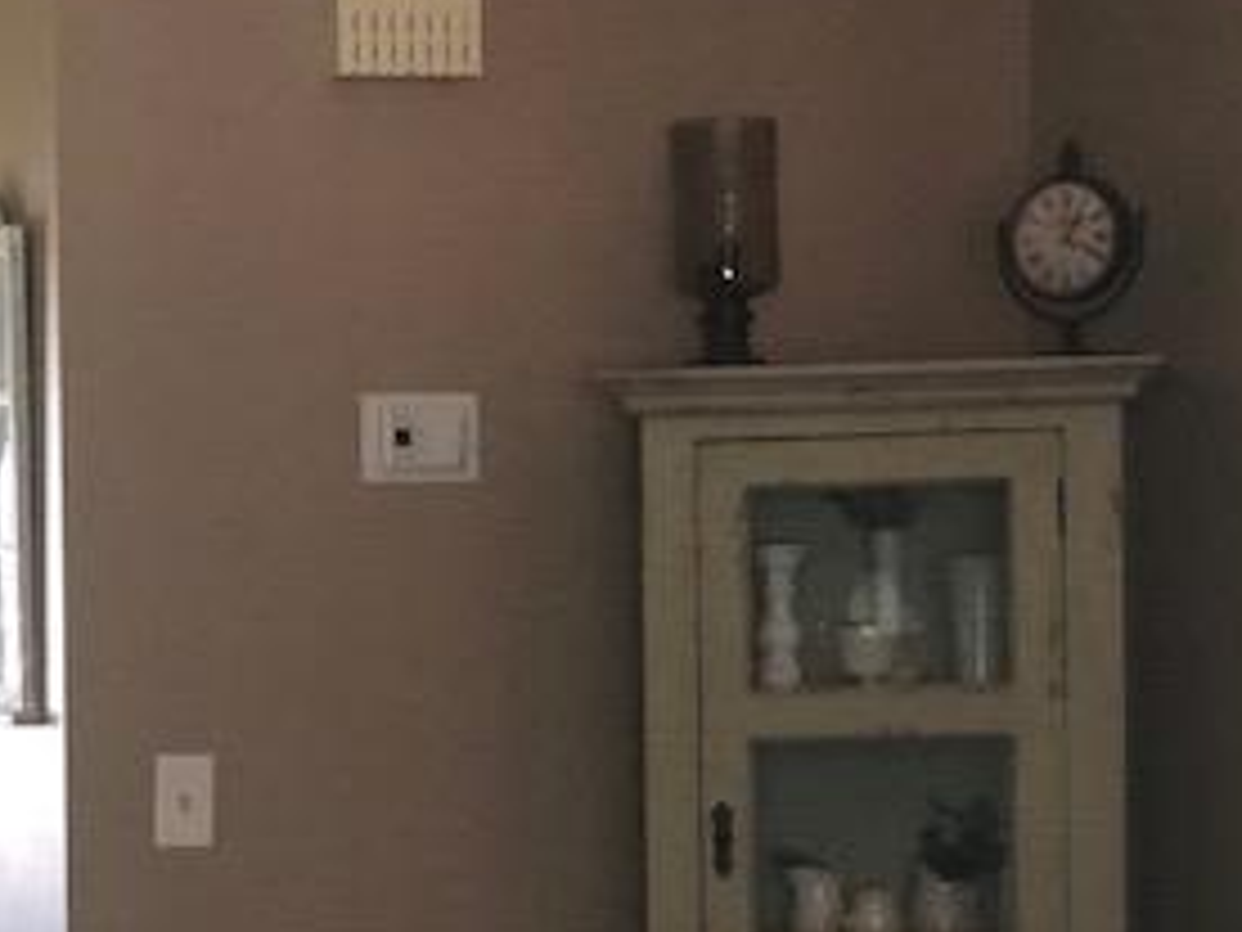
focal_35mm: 132
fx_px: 4736
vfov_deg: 11.2
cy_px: 873
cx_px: -9
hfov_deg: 14.7
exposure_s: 1/30
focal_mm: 6.6
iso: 320
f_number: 2.8
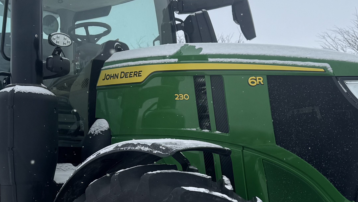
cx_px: 119
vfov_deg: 17.2
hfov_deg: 30.3
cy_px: 189
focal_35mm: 69
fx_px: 655
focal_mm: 6.76
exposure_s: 1/3247
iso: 80
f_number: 1.78
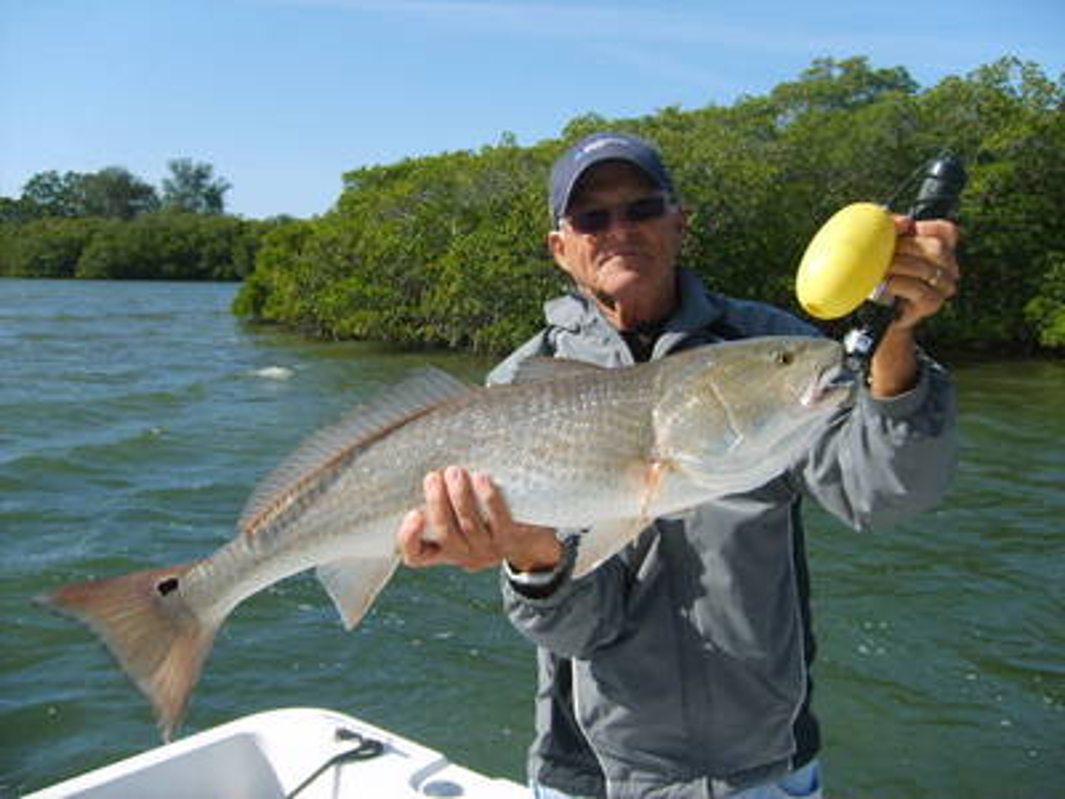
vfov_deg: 40.7
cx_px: 532
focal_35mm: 35
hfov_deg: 52.6
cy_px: 400
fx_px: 1077
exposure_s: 1/1000
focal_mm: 5.8
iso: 50
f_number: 2.8
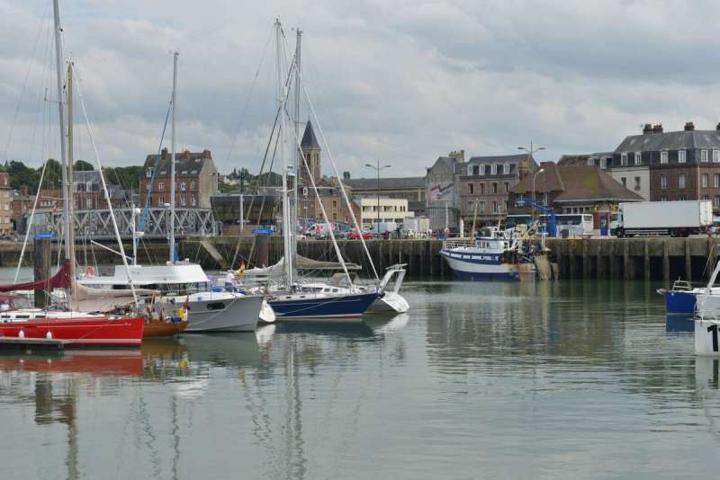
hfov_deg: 28.8
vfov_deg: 19.5
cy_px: 240
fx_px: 1400
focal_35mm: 70
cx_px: 360
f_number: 10
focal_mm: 70
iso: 125
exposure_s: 1/250
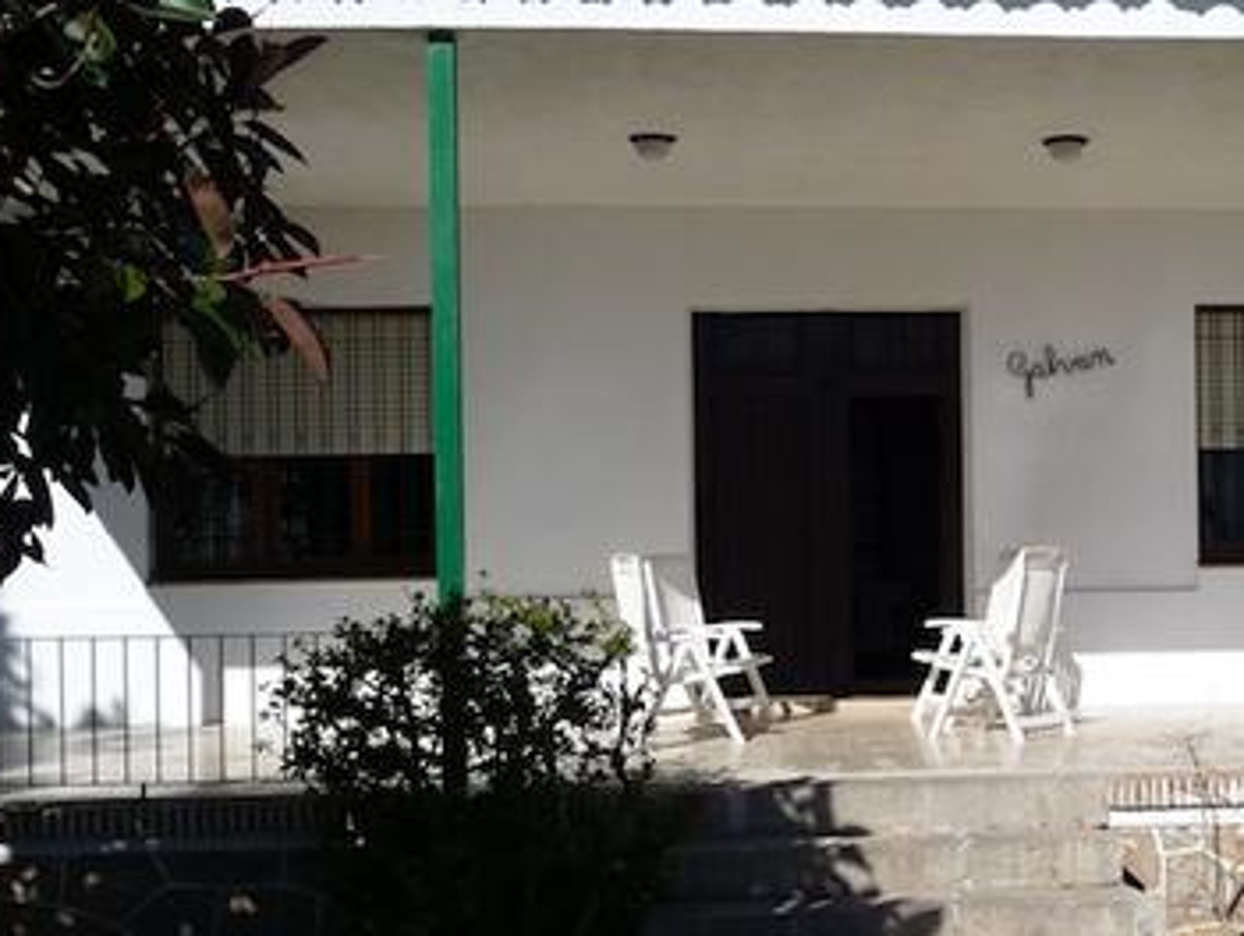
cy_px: 596
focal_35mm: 51
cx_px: 911
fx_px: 1835
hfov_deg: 36.7
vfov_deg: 28.5
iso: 100
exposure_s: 1/320
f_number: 8
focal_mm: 4.7
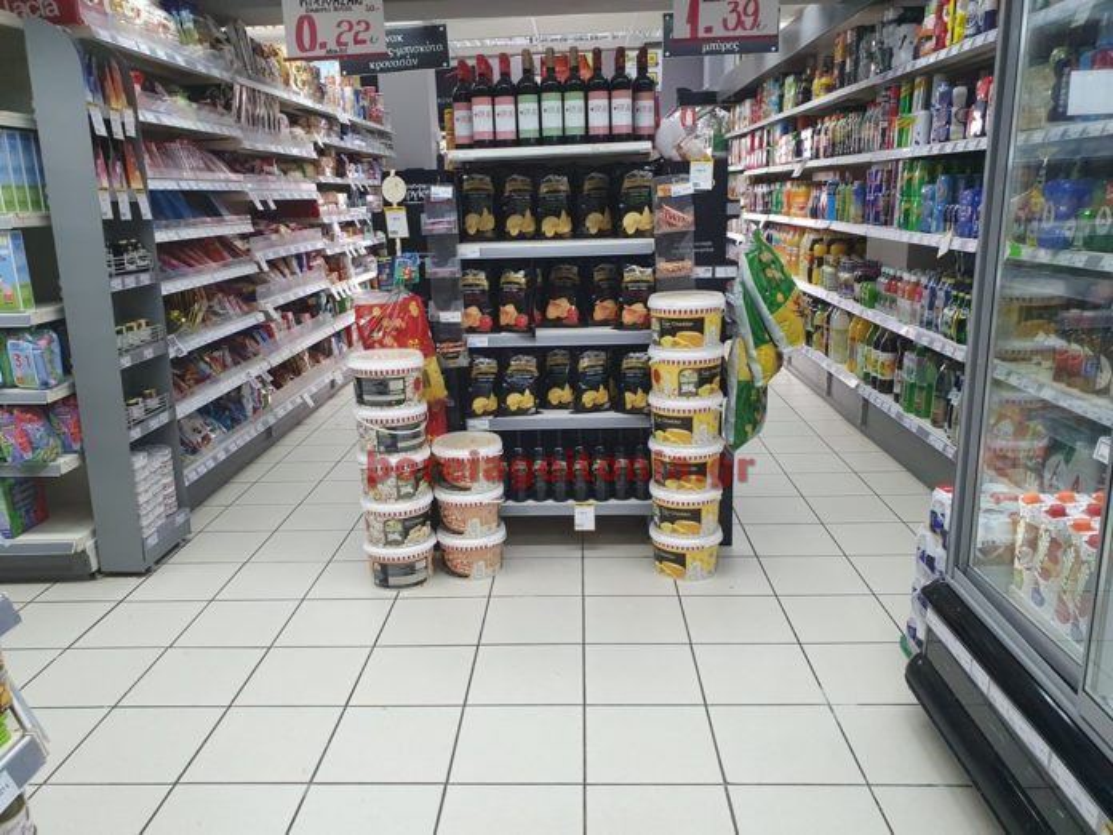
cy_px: 418
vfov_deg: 53.1
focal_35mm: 26
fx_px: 836
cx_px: 556
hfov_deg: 67.3
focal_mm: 4.32
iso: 250
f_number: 2.4
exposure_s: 1/100
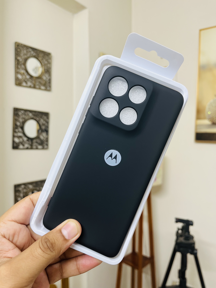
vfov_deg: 67.3
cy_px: 144
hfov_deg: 53.1
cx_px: 108
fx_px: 216
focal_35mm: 26
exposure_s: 1/50
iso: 80
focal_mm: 5.1
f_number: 1.6
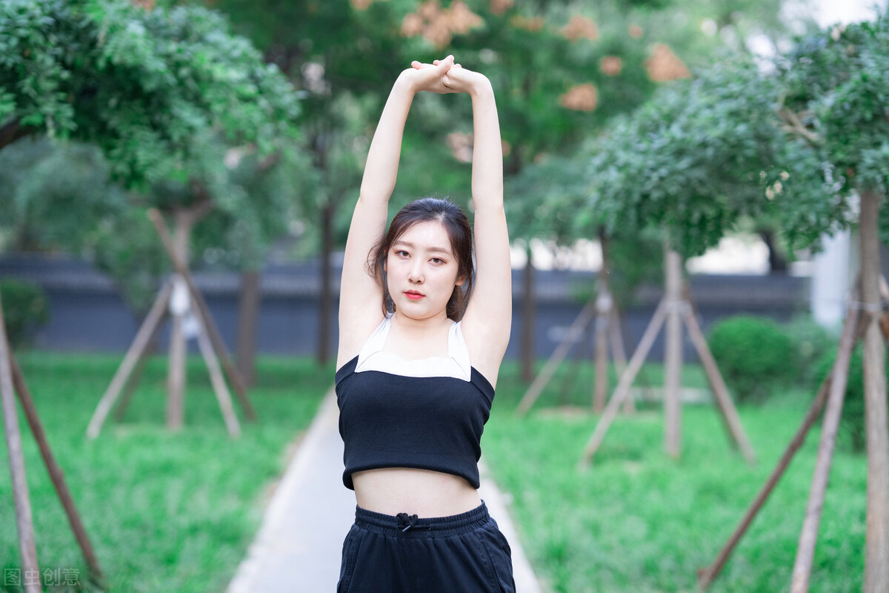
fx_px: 2099
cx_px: 444
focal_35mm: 85
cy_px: 296
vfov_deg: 16.1
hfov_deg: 23.9
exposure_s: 1/800
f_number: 2
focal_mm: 85
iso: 1600
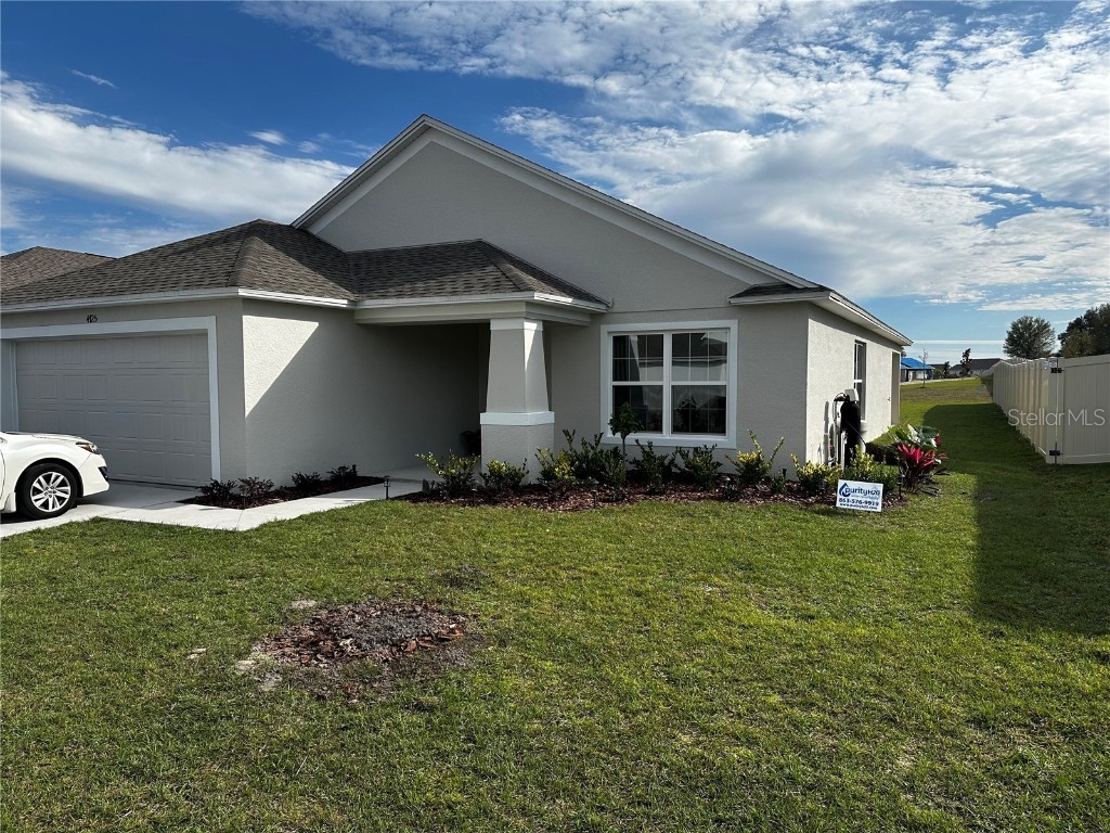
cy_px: 416
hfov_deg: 71.6
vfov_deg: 56.8
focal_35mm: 24
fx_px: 770
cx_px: 555
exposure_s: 1/5263
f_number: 1.78
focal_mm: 6.86
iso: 80
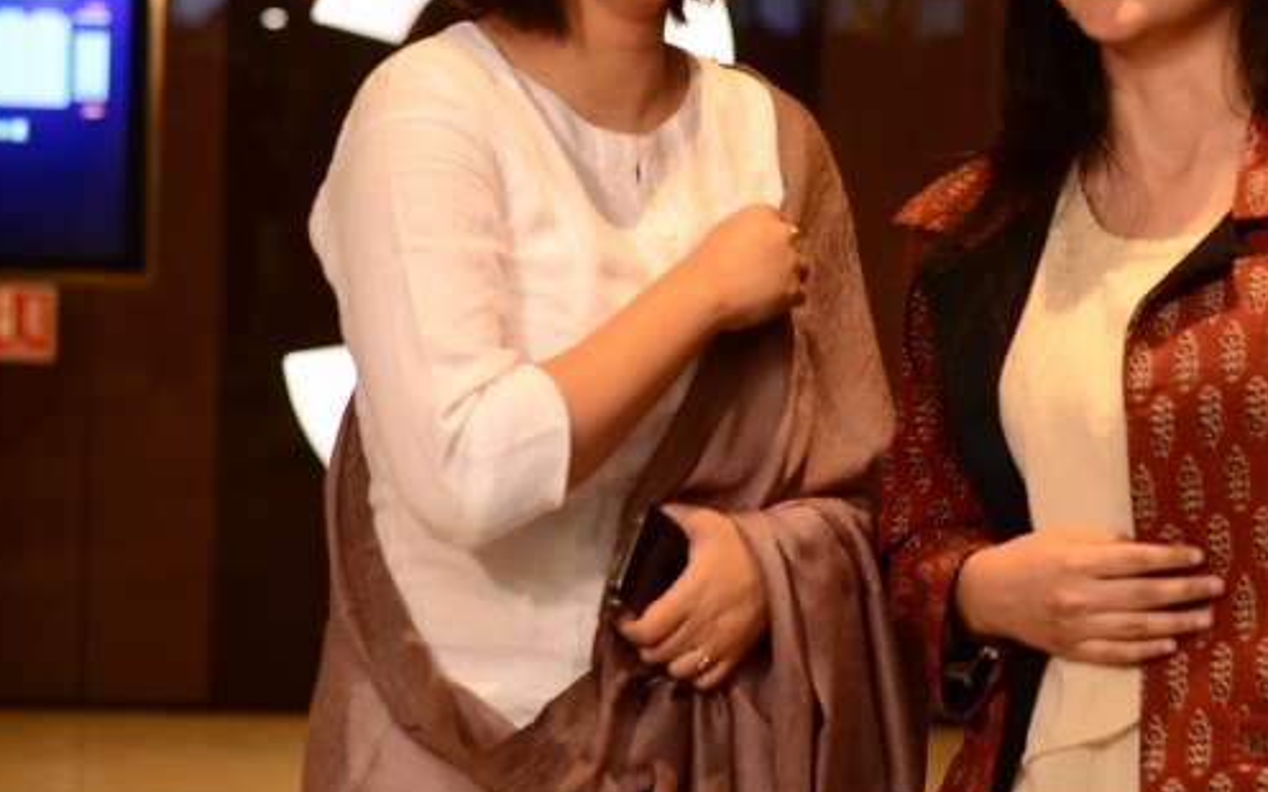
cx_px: 841
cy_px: 235
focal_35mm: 123
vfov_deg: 10.6
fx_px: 4251
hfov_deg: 16.9
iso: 800
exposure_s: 1/100
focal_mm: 50
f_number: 2.5
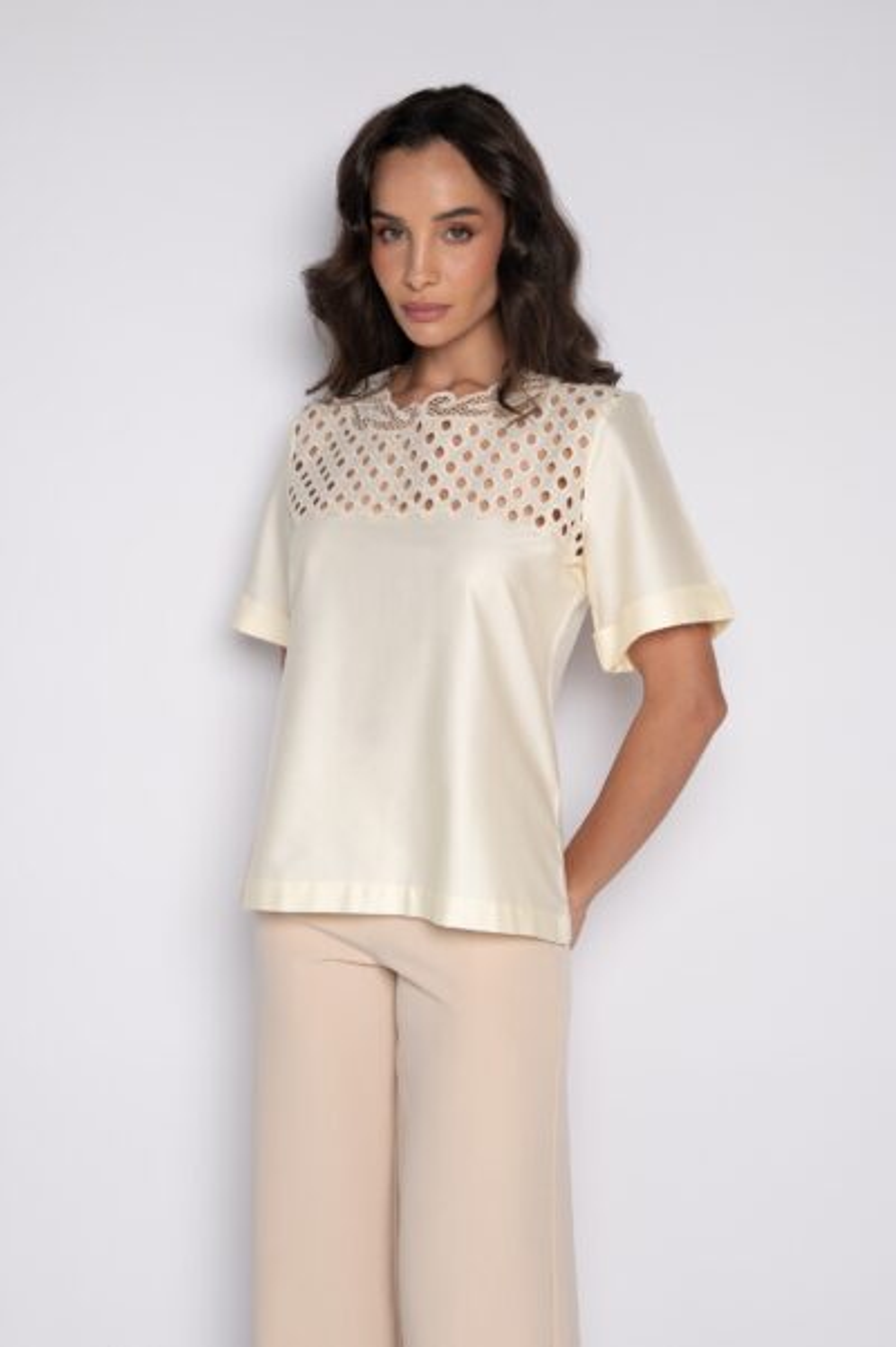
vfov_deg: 41.1
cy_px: 674
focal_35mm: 48
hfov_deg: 28.0
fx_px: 1794
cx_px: 448
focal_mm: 48
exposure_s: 1/125
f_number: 8
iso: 400
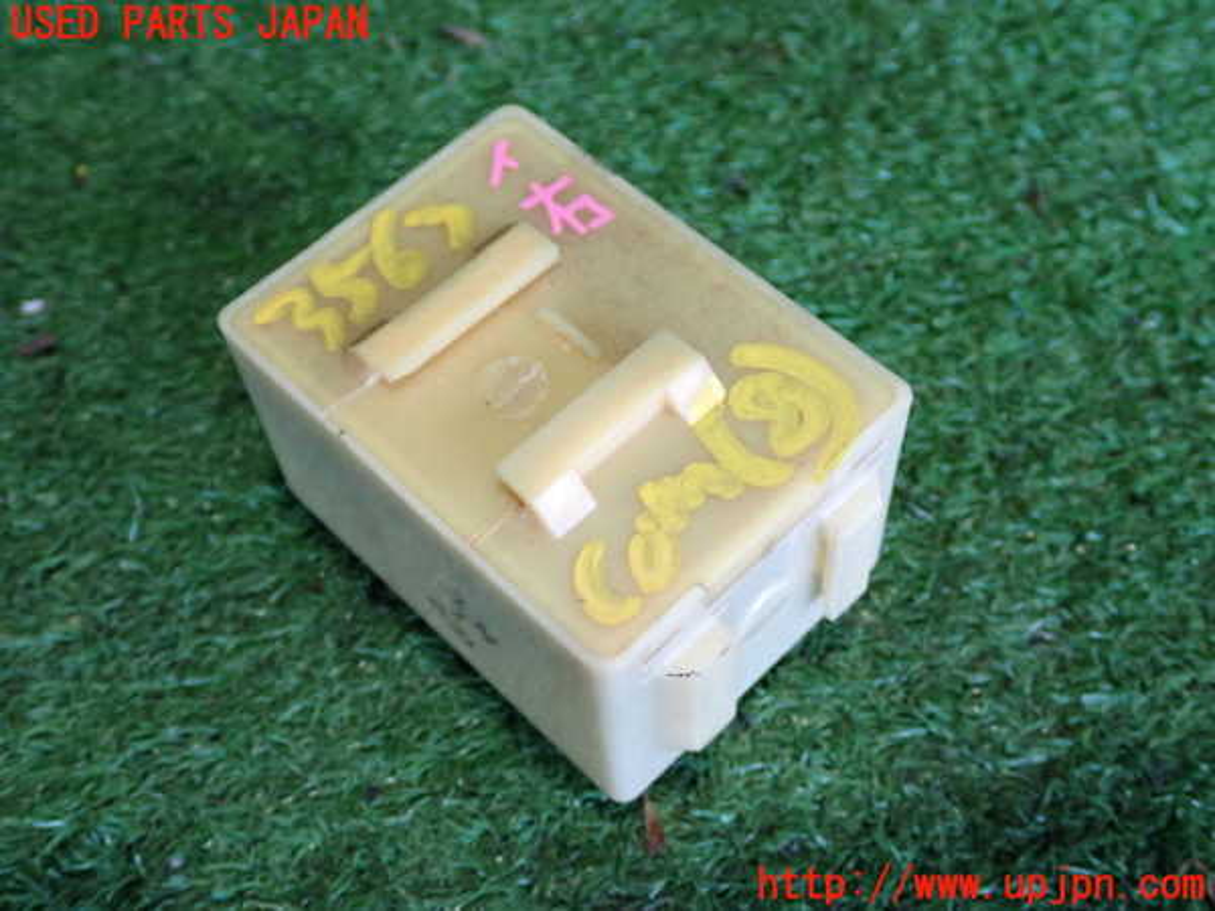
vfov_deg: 32.9
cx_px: 608
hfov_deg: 42.9
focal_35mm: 44
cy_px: 456
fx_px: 1544
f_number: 2.9
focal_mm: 7.84
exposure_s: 1/40
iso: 800
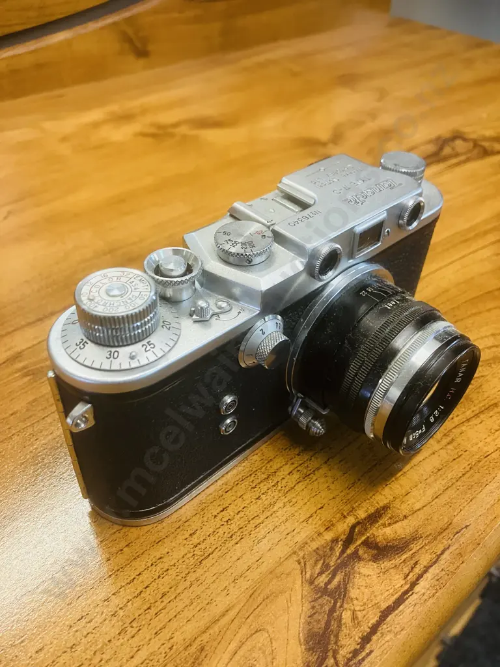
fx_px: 539
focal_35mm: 28
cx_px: 250
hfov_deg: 49.7
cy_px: 334
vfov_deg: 63.4
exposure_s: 1/50
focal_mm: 3.99
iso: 250
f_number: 1.8
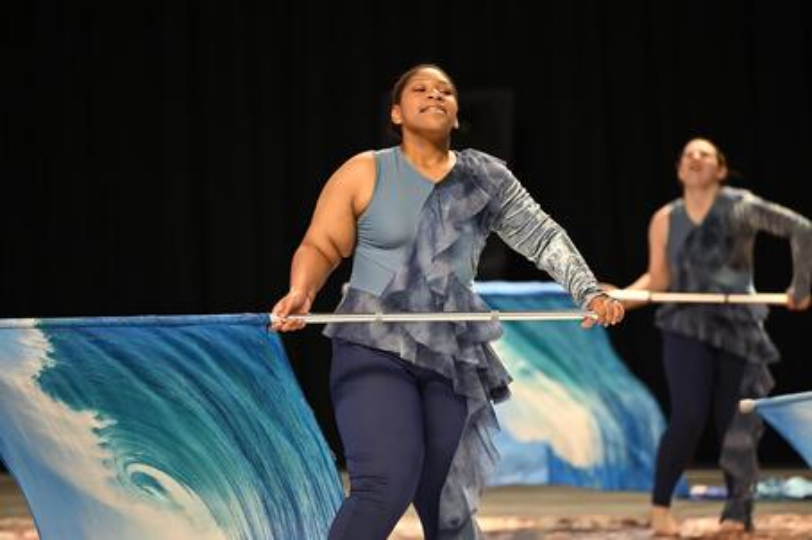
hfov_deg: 10.3
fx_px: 4508
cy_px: 270
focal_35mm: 200
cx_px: 406
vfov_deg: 6.9
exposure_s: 1/1000
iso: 1600
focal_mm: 200
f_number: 2.8
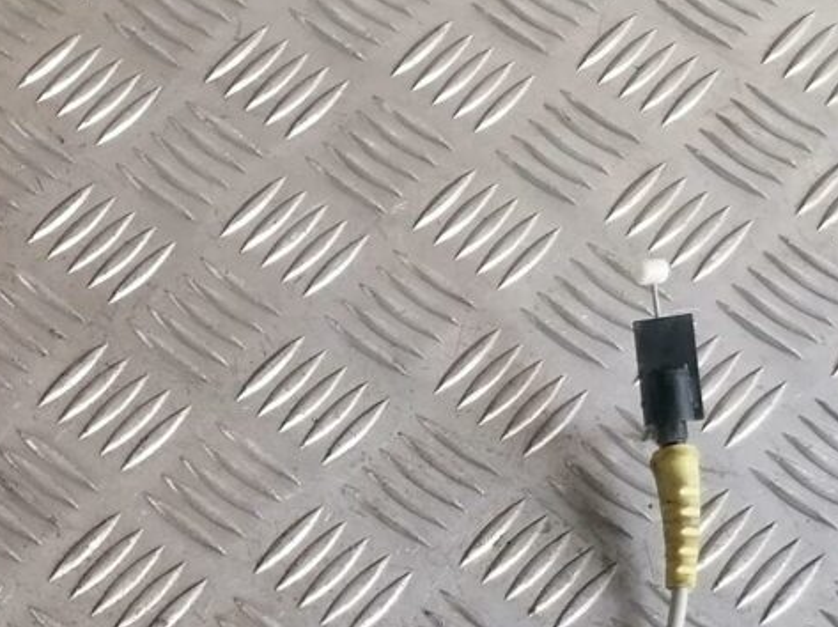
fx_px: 1935
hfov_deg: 23.4
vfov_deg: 17.1
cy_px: 852
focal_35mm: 80
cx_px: 0
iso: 200
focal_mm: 4.75
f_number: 1.8
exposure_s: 1/33.3
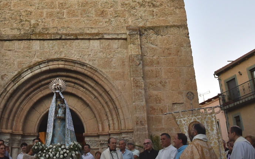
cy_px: 16
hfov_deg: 40.8
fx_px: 334
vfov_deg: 26.0
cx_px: 68
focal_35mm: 48
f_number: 3.5
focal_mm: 18
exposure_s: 1/320
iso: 640
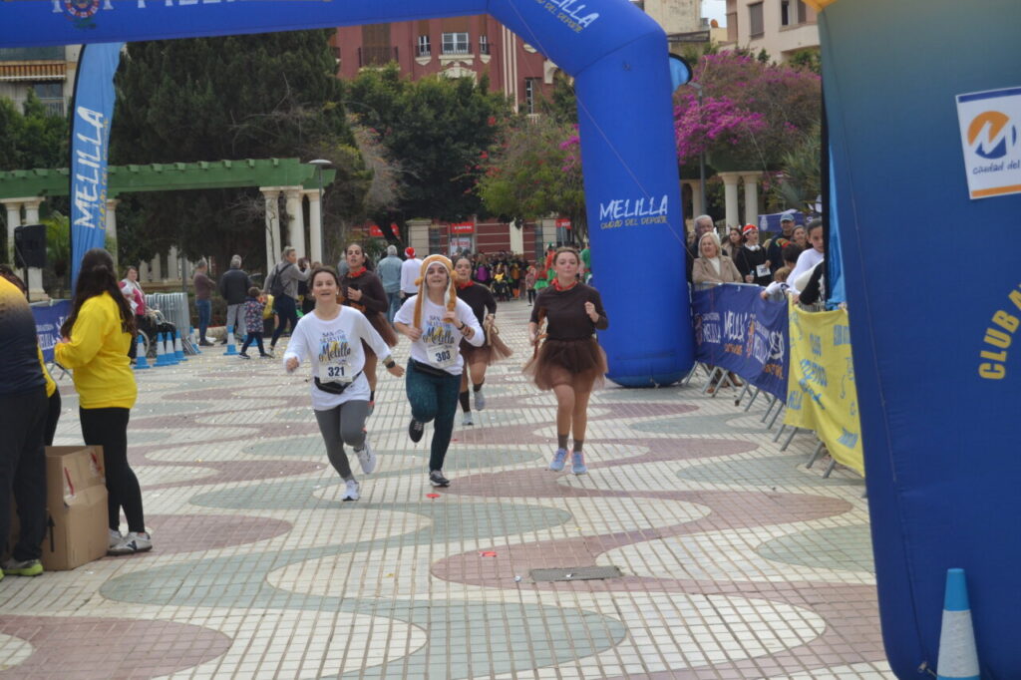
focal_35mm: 82
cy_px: 340
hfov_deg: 24.6
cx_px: 510
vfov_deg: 16.5
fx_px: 2339
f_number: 5.6
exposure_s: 1/500
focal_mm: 55
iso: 450
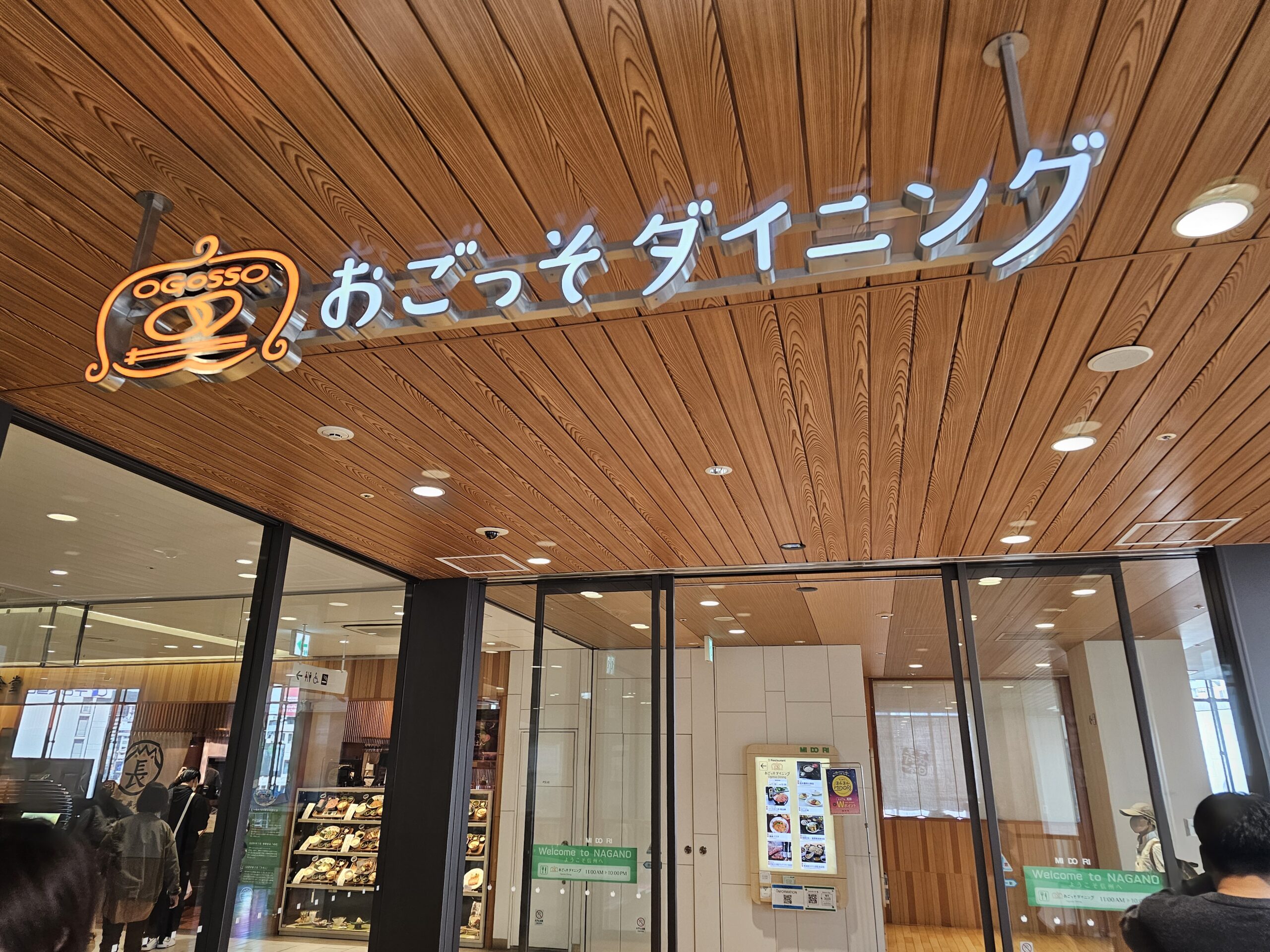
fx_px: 844
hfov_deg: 73.9
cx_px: 635
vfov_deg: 58.9
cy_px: 476
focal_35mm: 23
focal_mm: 6.3
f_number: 1.7
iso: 200
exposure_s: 1/180
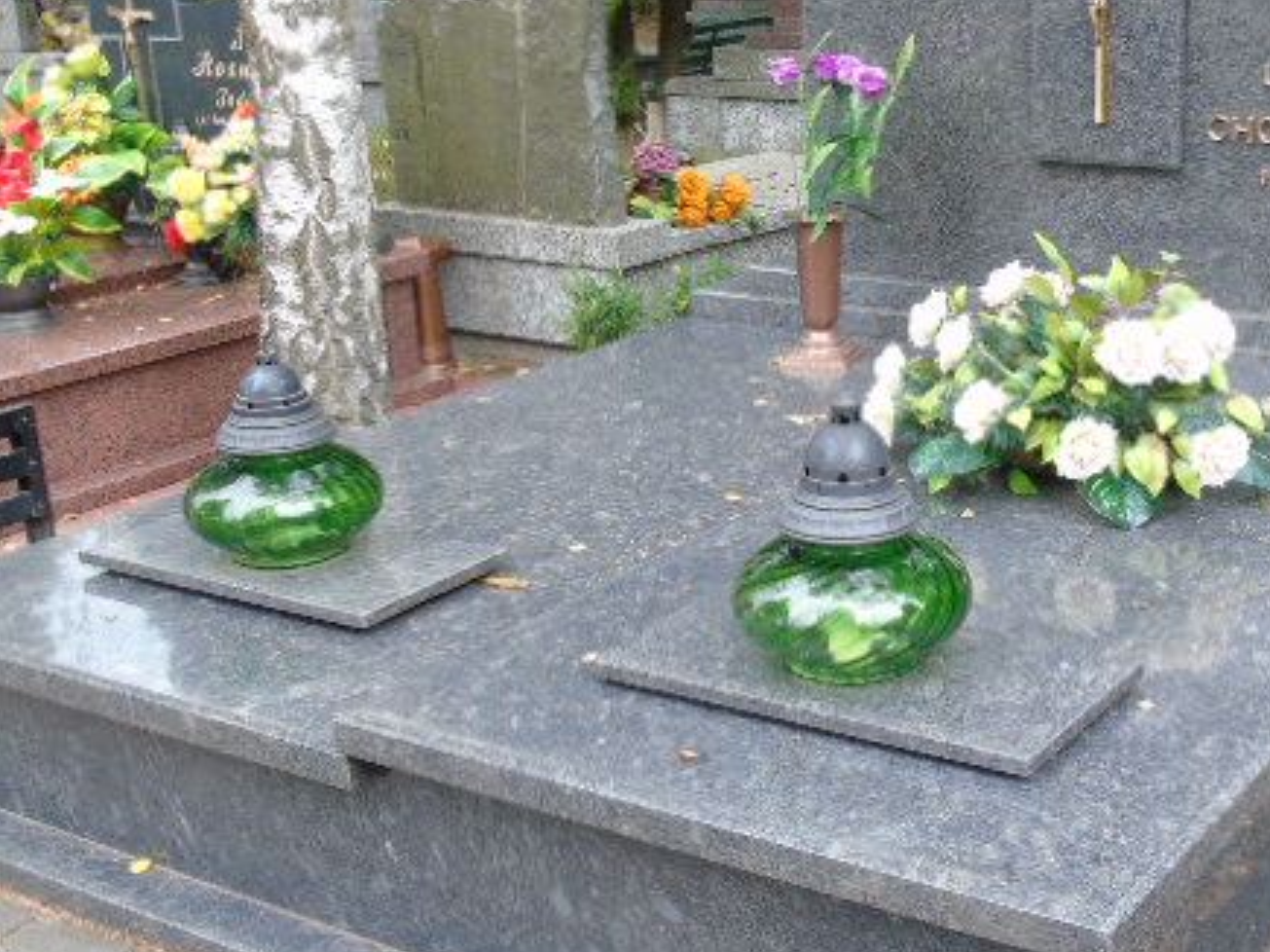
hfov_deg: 37.4
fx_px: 1834
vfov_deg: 29.1
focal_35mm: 50
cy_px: 499
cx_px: 931
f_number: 3.8
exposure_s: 1/50
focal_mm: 6.1
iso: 100
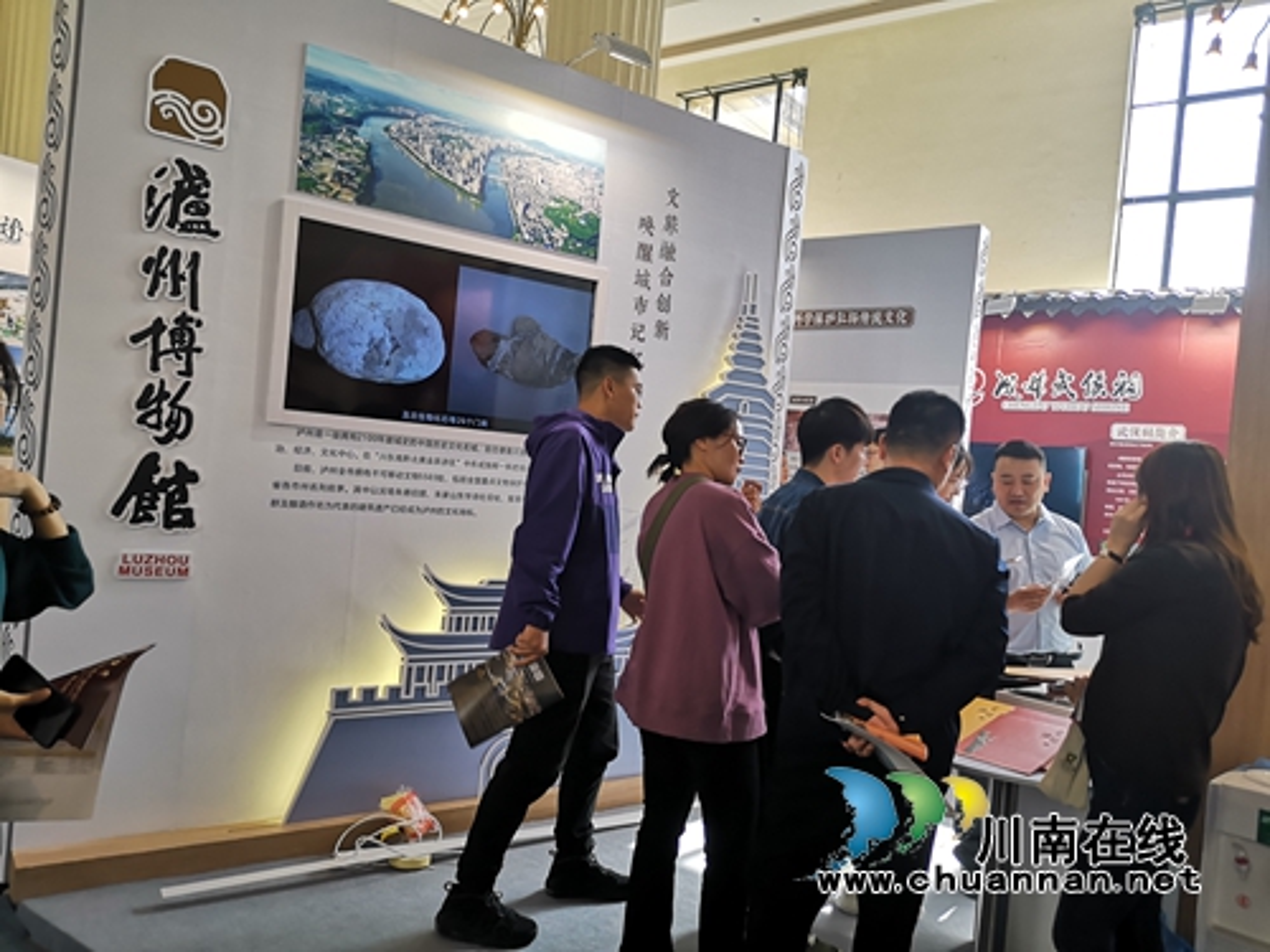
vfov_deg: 51.4
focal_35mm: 27
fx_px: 991
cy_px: 476
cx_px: 635
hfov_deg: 65.3
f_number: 1.8
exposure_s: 1/100
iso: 50
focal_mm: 3.95
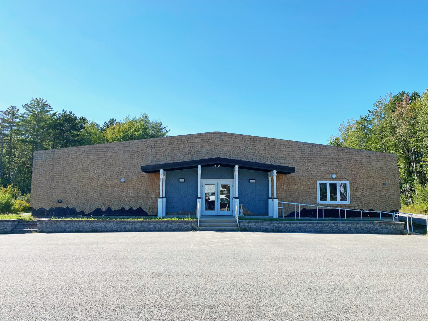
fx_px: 321
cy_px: 160
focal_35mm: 26
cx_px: 214
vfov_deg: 53.1
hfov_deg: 67.3
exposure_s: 1/2410
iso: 32
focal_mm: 4.25
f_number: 1.8
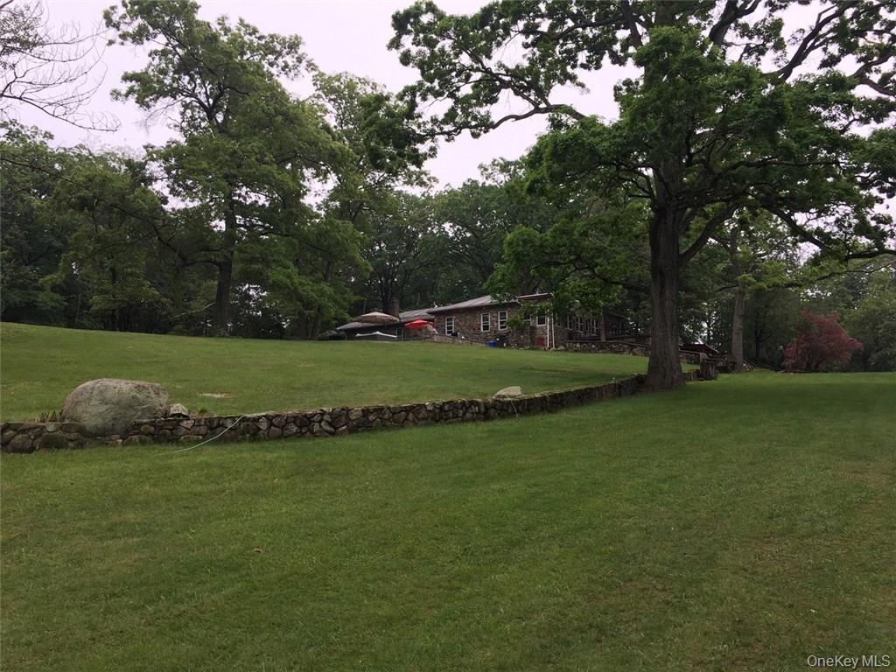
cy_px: 336
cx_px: 448
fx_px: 751
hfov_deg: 61.7
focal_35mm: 29
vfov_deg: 48.2
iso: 25
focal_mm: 4.15
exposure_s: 1/308
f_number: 2.2
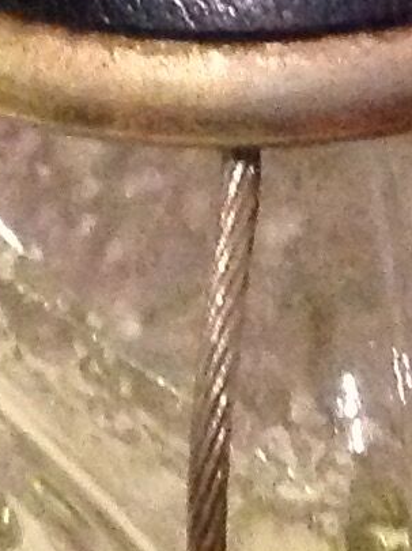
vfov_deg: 8.8
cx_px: 295
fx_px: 3560
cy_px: 131
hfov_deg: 6.6
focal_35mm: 224
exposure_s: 1/17
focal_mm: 4.28
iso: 800
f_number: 2.4
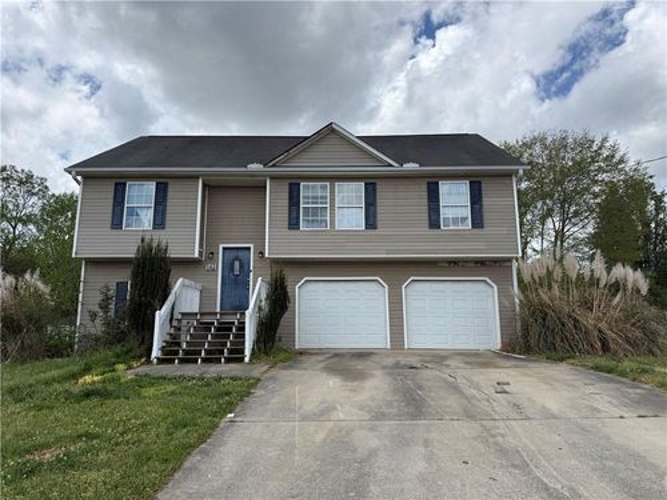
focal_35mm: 24
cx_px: 334
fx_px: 462
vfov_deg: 56.8
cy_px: 250
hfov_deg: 71.6
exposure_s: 1/4975
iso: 80
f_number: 1.78
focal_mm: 6.76
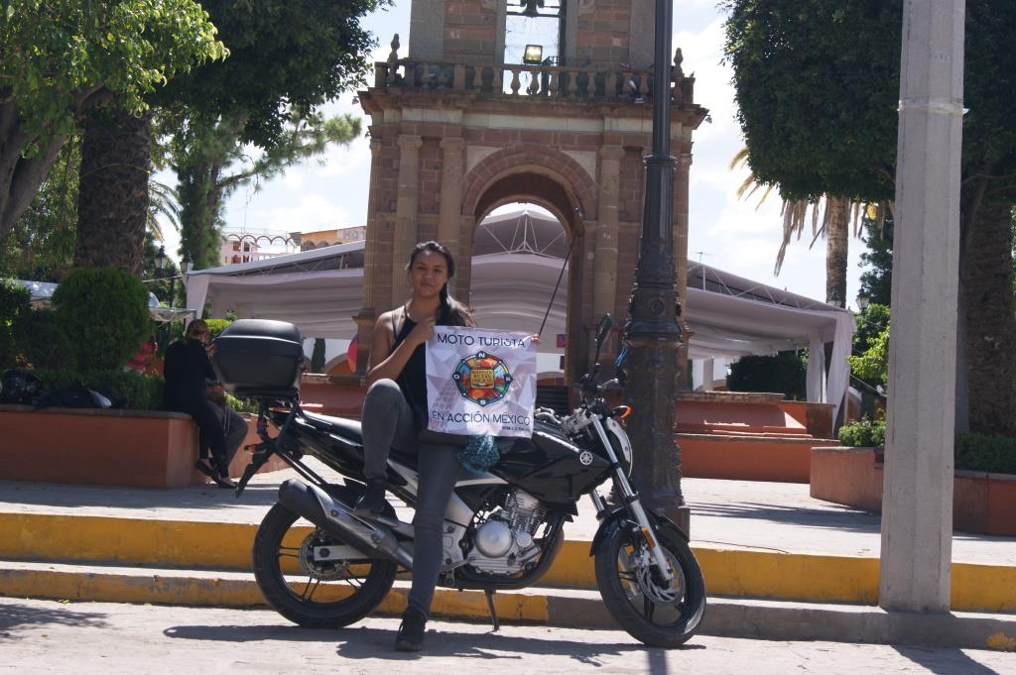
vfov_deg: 22.6
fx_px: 1692
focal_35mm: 60
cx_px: 508
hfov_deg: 33.4
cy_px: 338
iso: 100
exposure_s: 1/100
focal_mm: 40
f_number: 11
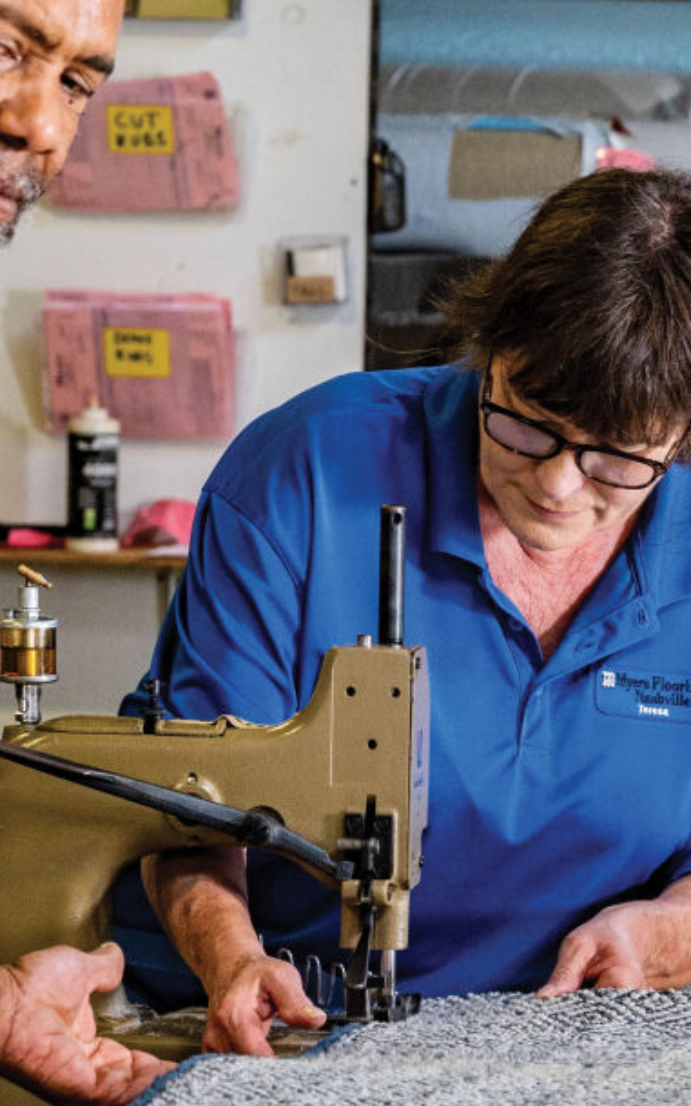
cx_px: 214
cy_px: 260
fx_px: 8622
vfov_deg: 7.3
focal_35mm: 286
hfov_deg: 4.6
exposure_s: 1/60
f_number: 9
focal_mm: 97
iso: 1000
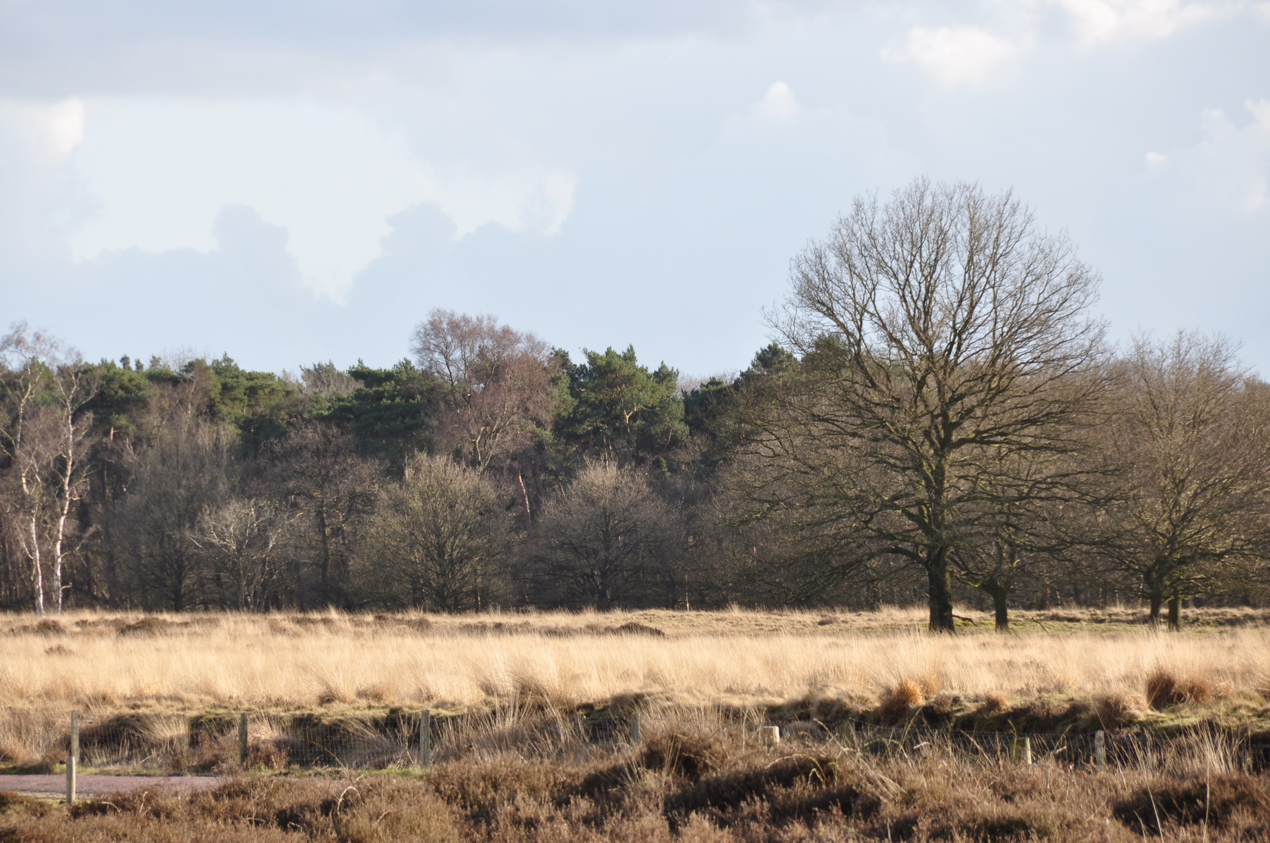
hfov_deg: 6.9
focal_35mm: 300
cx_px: 635
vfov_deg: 4.6
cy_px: 422
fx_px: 10570
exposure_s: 1/160
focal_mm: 200
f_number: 9
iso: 200
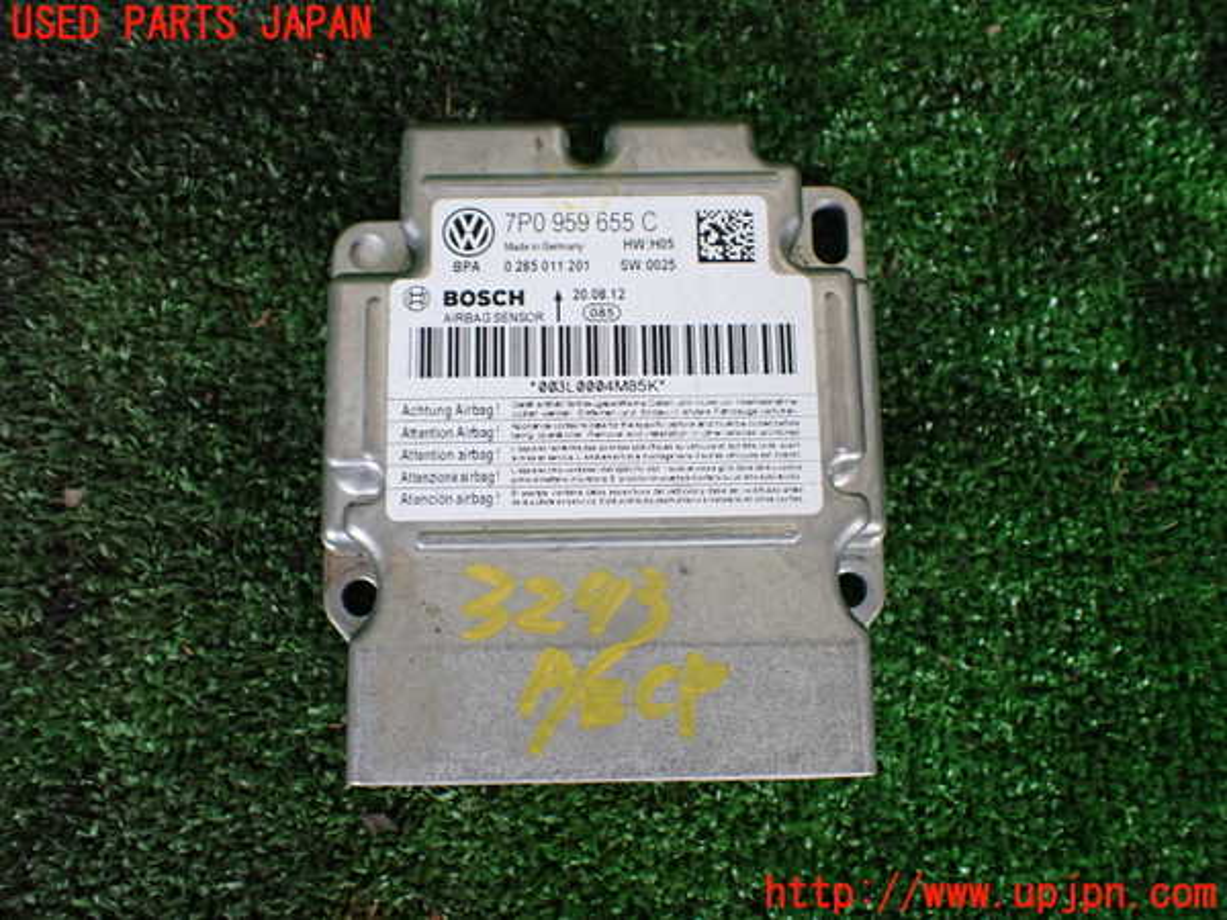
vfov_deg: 46.8
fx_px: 1063
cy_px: 460
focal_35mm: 30
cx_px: 614
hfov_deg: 60.0
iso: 500
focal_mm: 5.4
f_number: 2.3
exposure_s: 1/125
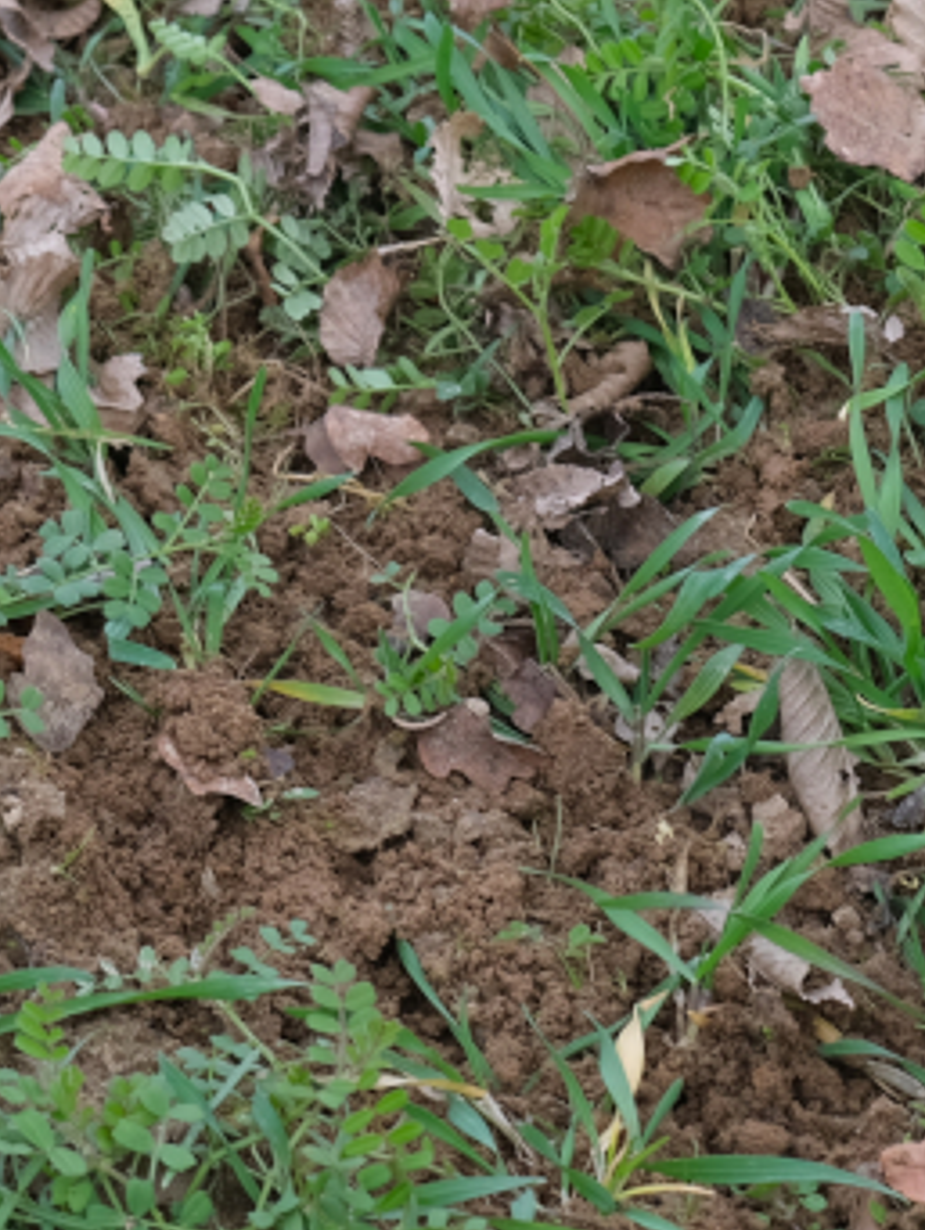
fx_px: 4199
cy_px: 680
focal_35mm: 118
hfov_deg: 12.4
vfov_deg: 16.7
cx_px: 907
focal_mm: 23.3
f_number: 4.5
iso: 160
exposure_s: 1/125
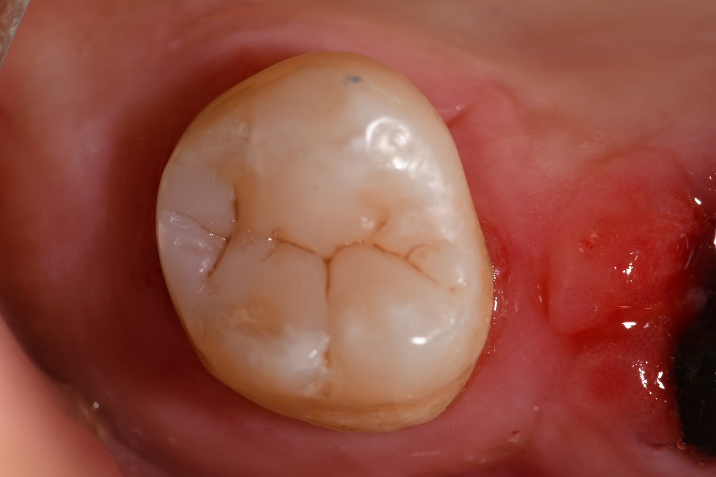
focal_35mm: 157
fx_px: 3121
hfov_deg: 13.1
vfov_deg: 8.7
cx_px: 358
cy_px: 238
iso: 200
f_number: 32
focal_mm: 105
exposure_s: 1/160
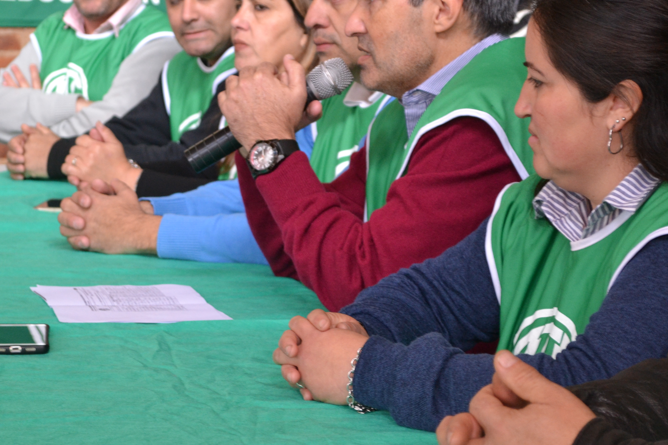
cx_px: 350
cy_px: 142
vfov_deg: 12.7
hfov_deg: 18.9
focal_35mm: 108
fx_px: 2004
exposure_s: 1/60
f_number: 5.6
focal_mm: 52
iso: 1100
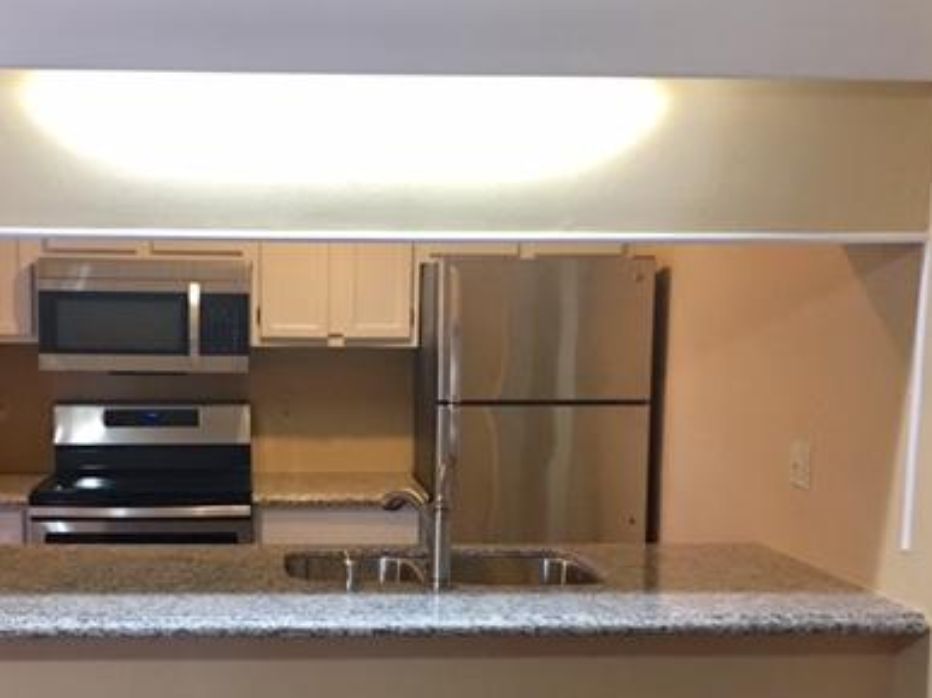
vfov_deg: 29.9
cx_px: 308
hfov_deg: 39.2
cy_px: 491
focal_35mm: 48
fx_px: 1292
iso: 100
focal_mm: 4.15
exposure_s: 1/15
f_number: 2.2
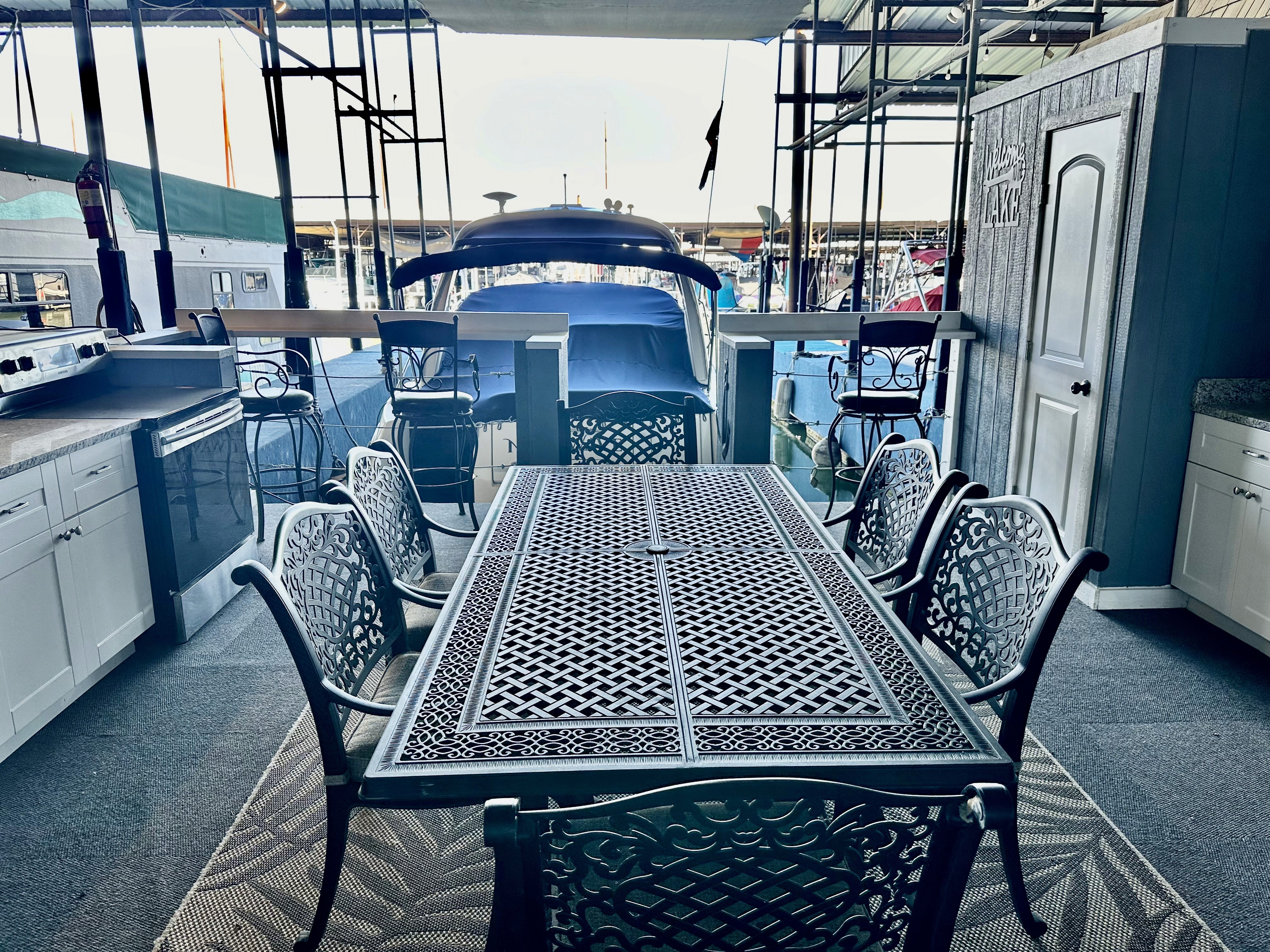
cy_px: 476
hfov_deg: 71.6
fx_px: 881
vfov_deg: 56.8
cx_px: 635
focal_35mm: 24
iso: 80
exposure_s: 1/121
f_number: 1.78
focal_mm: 6.86
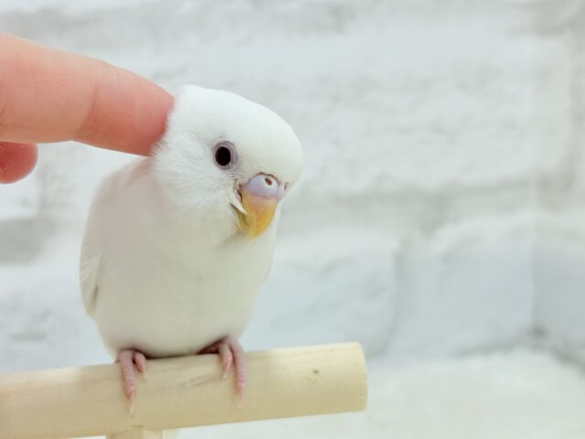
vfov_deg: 28.0
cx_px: 292
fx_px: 879
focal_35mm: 52
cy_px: 220
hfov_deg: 36.8
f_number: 1.6
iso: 64
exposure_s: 1/100
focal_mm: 5.96
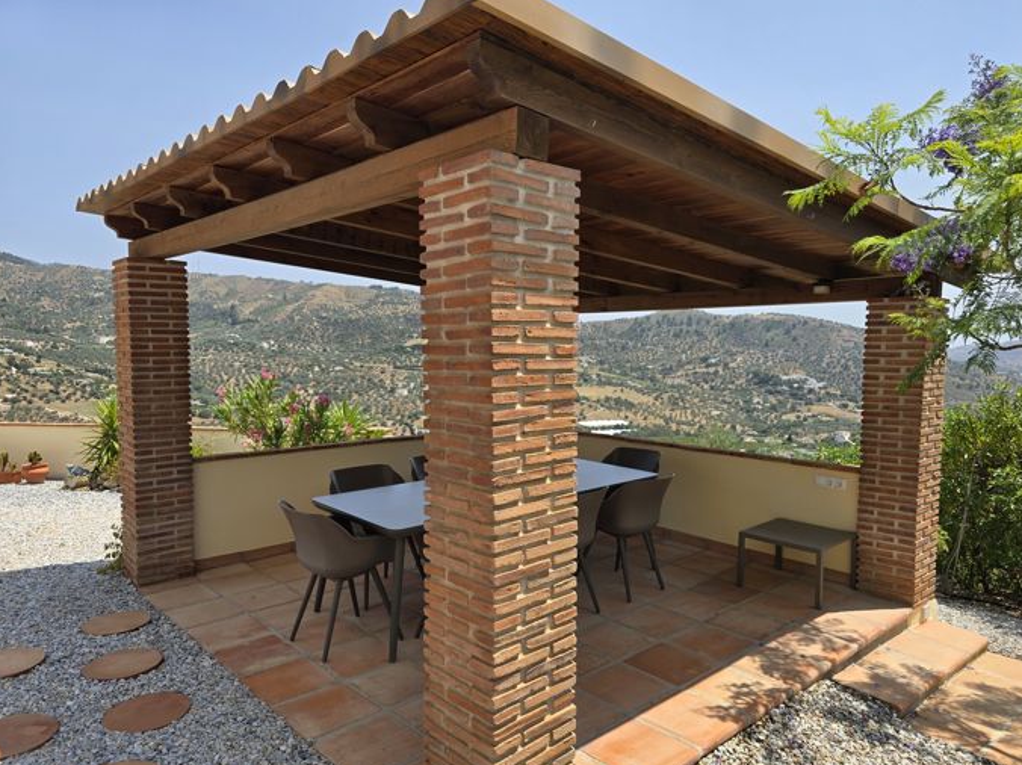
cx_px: 528
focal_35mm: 24
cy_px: 387
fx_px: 708
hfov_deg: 71.6
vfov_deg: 56.8
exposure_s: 1/696
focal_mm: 6.3
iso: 12
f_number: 1.7
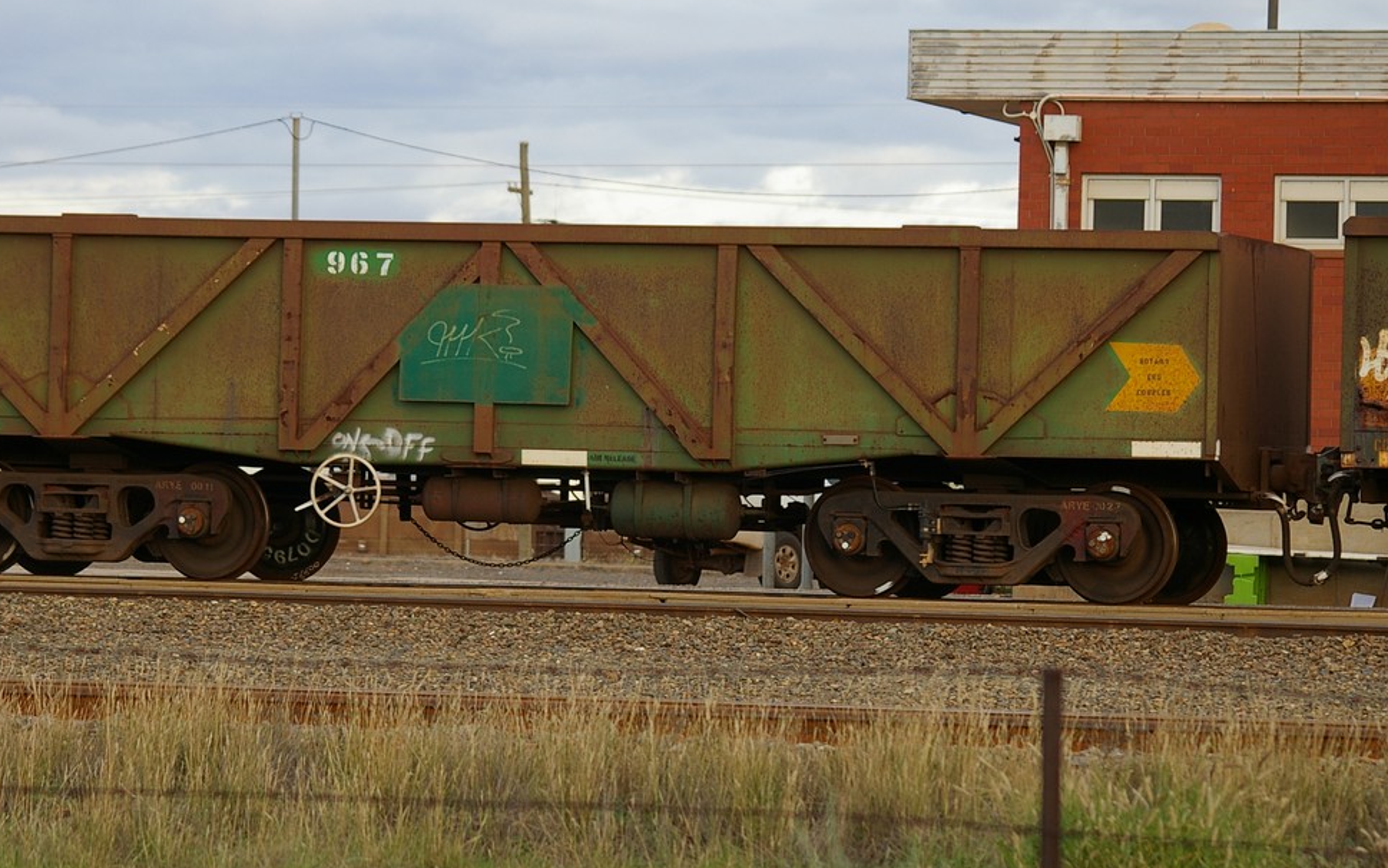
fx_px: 7100
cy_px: 344
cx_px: 597
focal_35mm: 188
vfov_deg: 7.0
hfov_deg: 11.2
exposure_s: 1/180
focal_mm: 93
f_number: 4.5
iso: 200
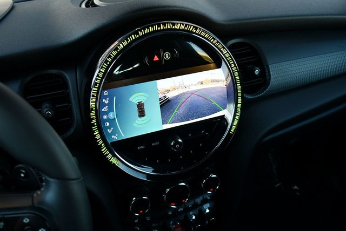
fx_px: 346
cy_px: 116
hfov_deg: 53.1
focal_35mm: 36
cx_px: 173
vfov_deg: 36.9
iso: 400
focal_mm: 18
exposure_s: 1/250
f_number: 3.5
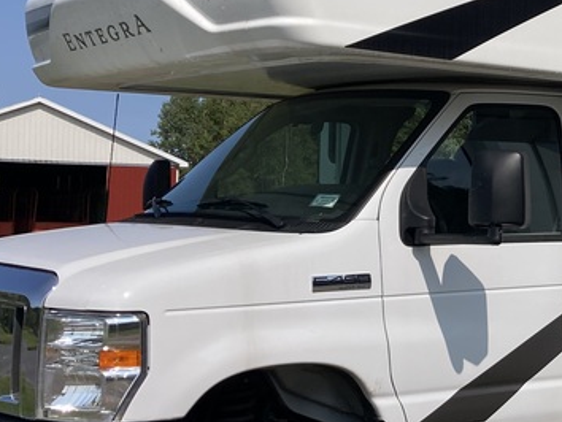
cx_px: 662
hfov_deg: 22.8
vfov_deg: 18.7
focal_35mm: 79
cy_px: 184
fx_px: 1283
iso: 20
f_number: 1.8
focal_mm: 3.99
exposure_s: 1/4049
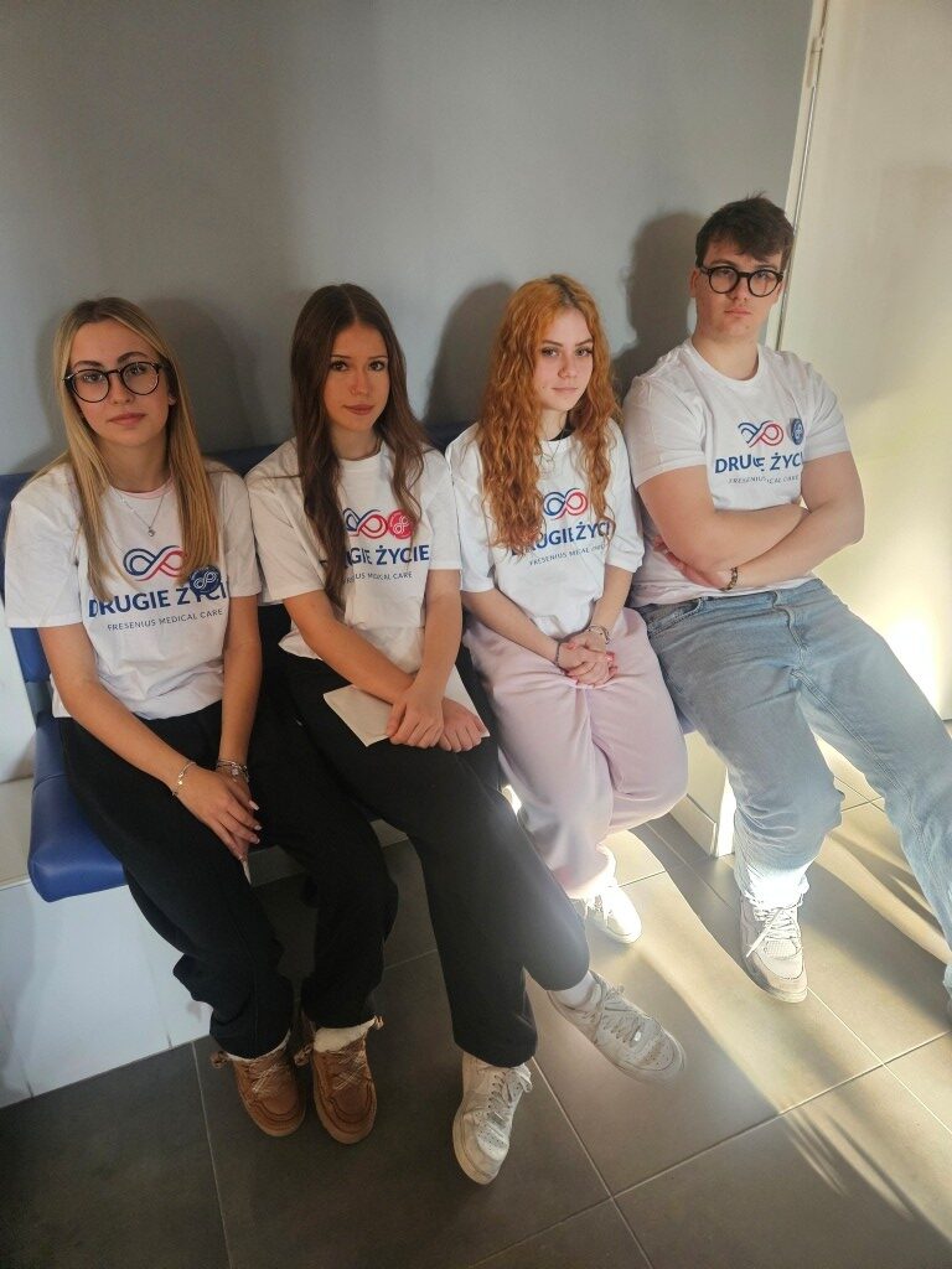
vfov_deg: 73.9
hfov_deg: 58.9
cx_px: 476
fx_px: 843
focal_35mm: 23
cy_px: 634
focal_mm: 5.4
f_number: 1.8
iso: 640
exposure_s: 1/120
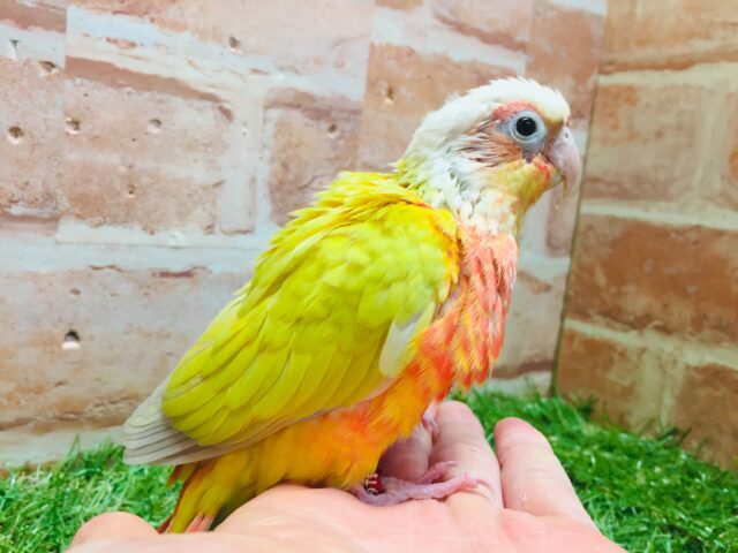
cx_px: 369
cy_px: 276
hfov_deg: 61.7
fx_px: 618
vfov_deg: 48.2
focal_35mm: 29
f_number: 2.2
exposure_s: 1/30
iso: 64
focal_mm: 4.15
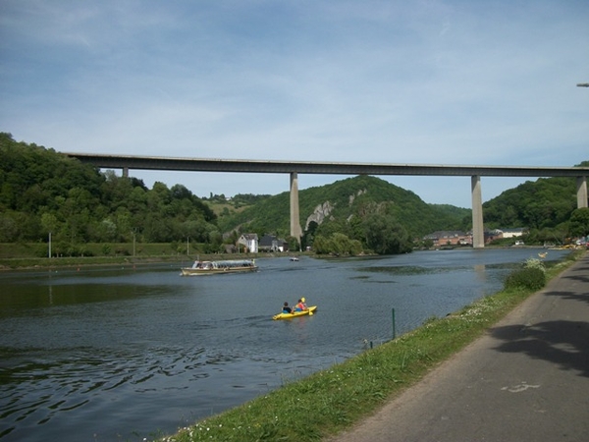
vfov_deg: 44.2
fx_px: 544
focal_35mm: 32
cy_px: 221
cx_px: 294
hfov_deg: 56.8
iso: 80
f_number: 8.8
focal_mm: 5.7
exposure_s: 1/250
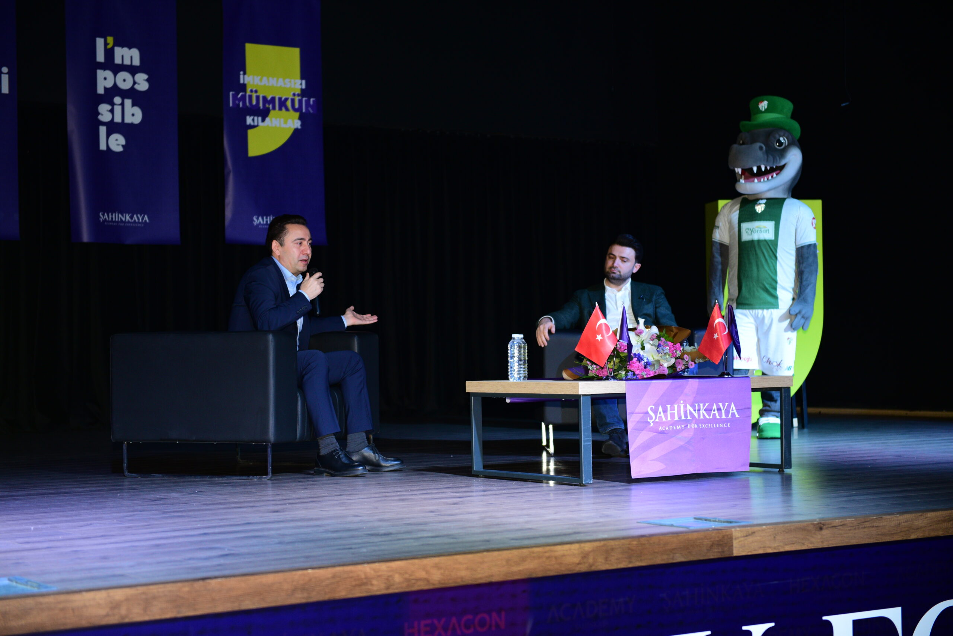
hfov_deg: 28.8
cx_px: 476
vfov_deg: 19.5
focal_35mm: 70
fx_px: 1854
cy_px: 318
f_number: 2.8
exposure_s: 1/100
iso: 1000
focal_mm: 70
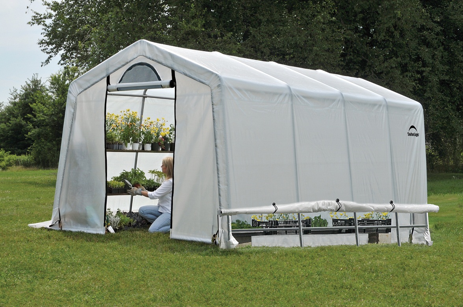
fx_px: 867
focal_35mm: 68
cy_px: 154
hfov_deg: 29.9
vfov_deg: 20.1
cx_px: 232
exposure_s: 1/320
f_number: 16
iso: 200
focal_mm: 45
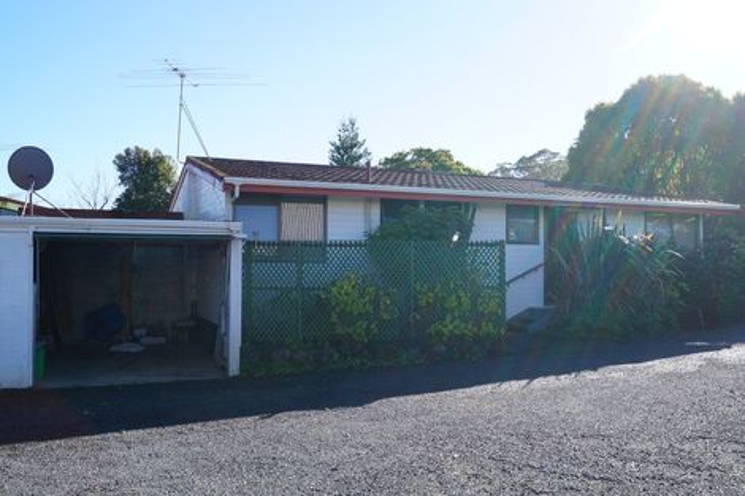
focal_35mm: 33
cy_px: 248
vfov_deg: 39.9
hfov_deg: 57.2
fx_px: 683
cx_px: 372
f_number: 10
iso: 100
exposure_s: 1/100
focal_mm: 22
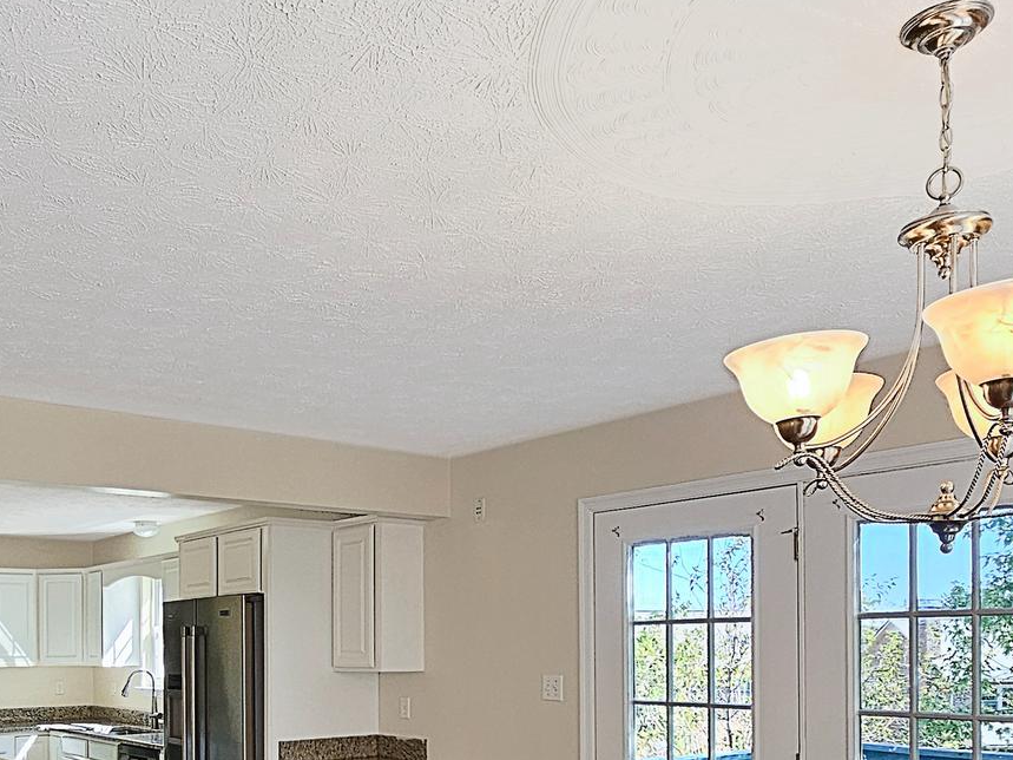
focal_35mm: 31
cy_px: 706
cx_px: 350
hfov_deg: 57.3
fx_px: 907
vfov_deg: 41.3
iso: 80
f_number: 2.2
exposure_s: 1/120
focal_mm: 2.2
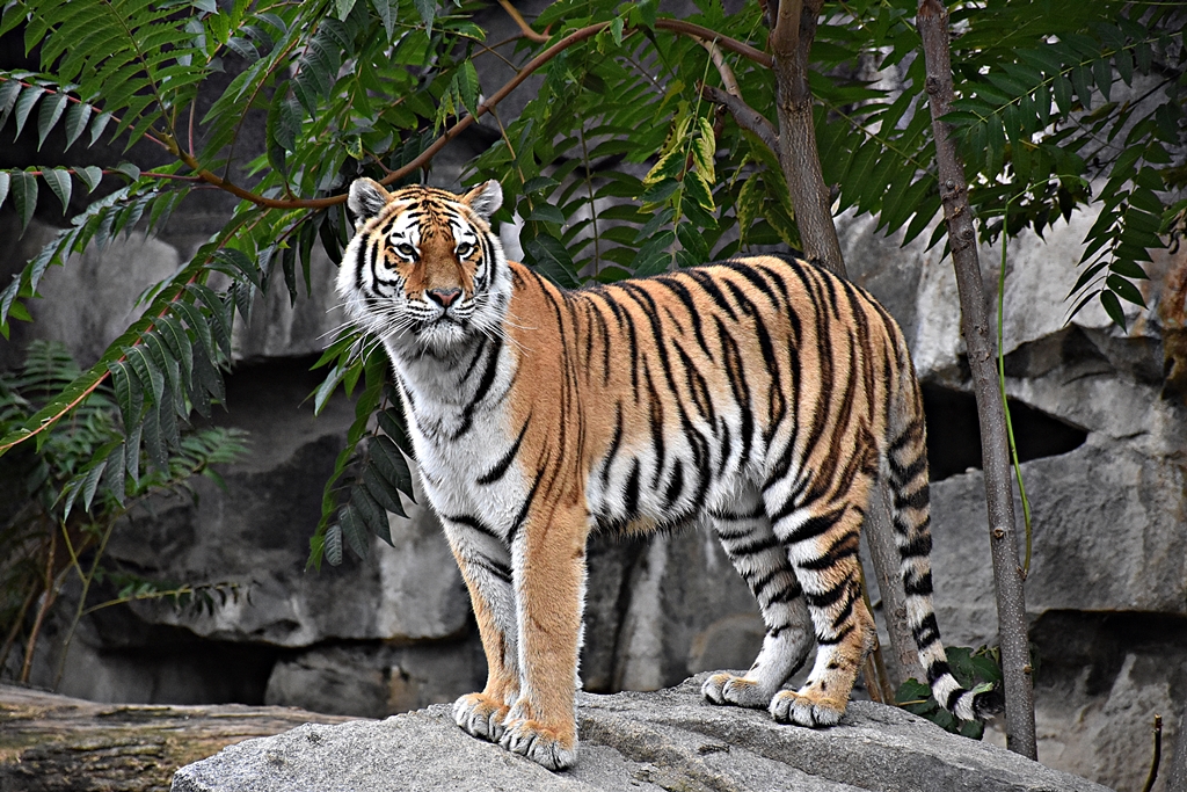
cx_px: 594
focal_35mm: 210
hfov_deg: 9.8
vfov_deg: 6.5
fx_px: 6925
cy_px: 396
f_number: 5.6
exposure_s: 1/500
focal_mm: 140
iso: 2500
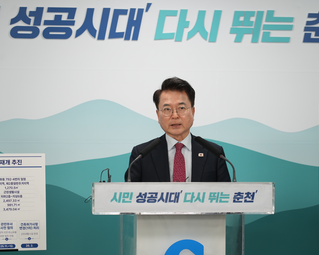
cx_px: 167
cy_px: 127
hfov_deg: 16.2
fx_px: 1123
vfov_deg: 13.0
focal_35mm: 119
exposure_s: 1/250
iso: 500
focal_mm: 105
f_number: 4
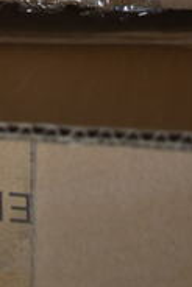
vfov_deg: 13.4
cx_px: -111
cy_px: -269
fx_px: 1070
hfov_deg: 9.9
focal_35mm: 134
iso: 280
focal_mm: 18
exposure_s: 1/30
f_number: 3.5
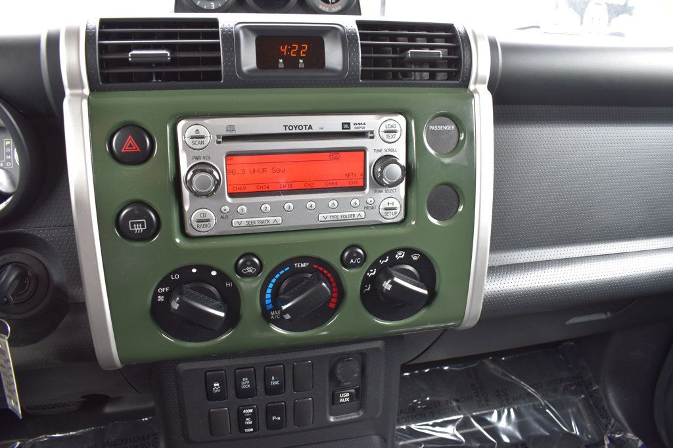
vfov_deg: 47.9
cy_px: 224
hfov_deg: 67.4
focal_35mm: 27
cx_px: 336
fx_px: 505
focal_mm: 18
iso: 400
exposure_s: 1/15
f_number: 6.3
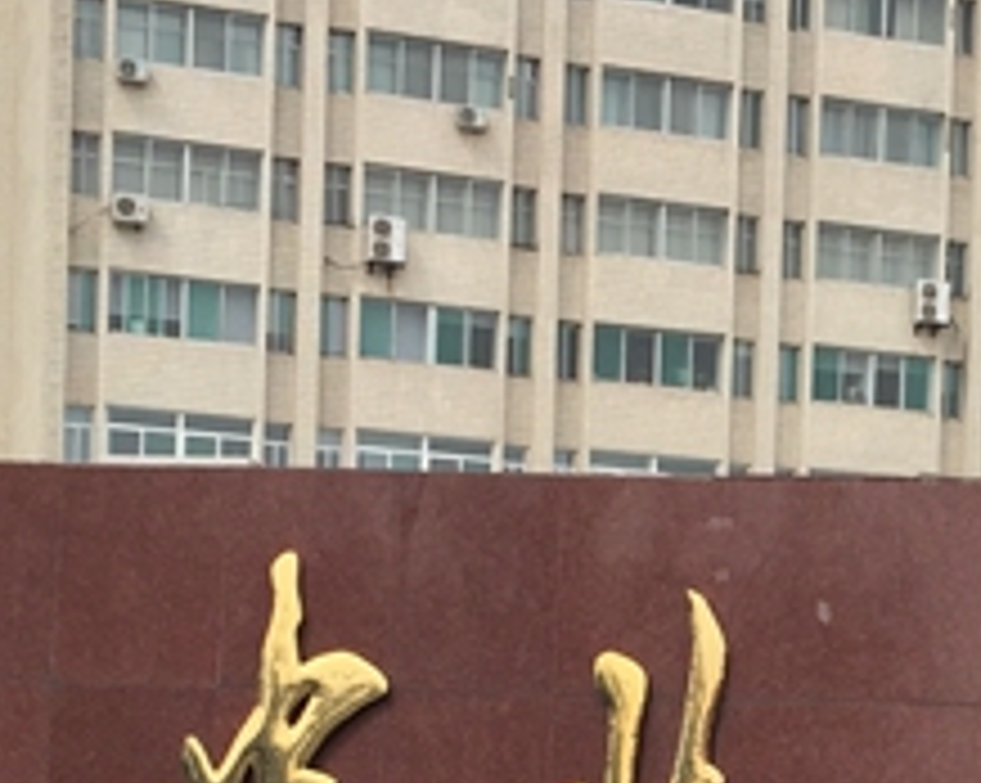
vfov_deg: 14.3
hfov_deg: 17.9
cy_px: 950
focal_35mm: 104
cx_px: 1035
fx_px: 3017
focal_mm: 4.15
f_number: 2.2
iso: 32
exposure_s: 1/1099
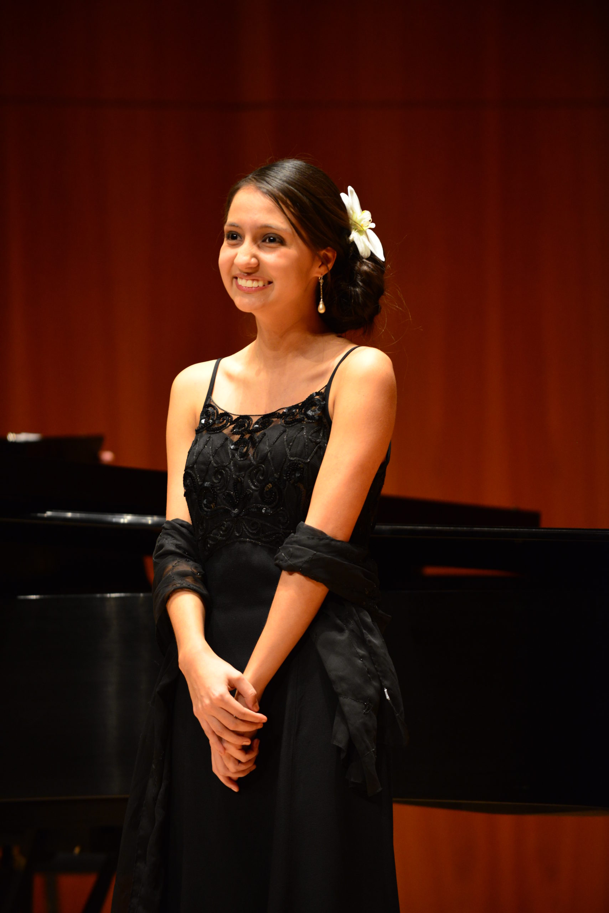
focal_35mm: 200
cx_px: 304
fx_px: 5070
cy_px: 456
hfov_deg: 6.9
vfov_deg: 10.3
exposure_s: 1/250
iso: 2000
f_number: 2.8
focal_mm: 200
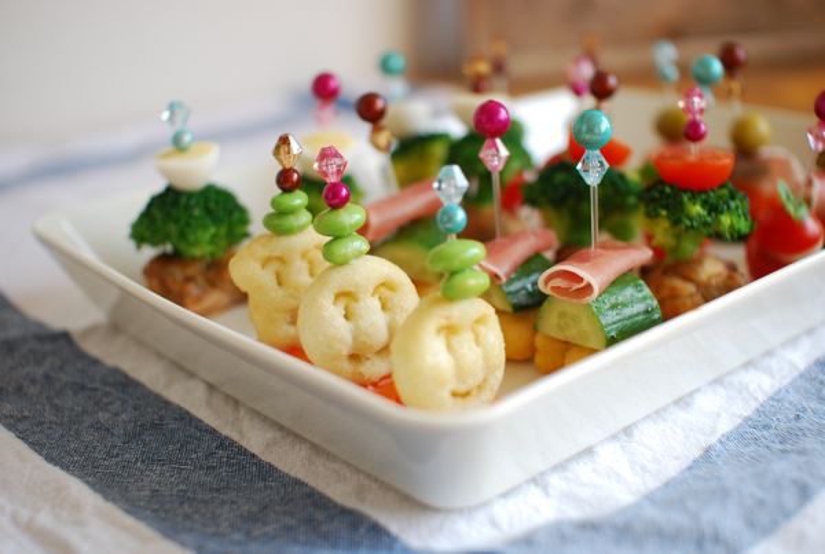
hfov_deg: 43.5
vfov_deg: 30.0
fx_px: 1034
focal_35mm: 45
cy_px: 277
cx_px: 412
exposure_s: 1/500
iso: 400
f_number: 2.8
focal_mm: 30
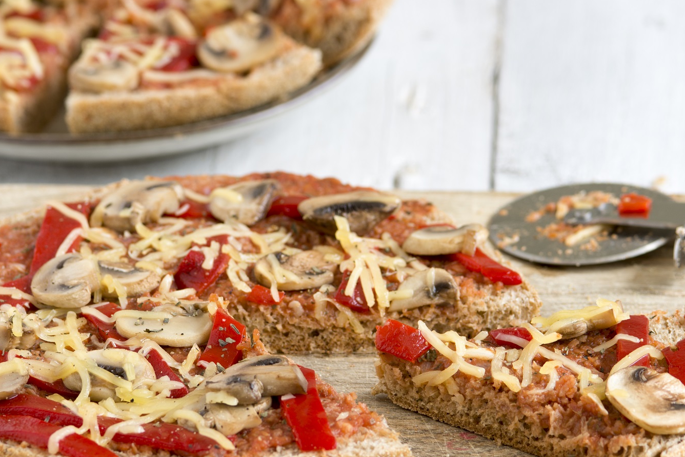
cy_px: 271
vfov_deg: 7.3
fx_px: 3588
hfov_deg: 10.9
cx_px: 289
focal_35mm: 189
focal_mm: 105
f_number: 7.1
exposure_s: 1/100
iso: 100
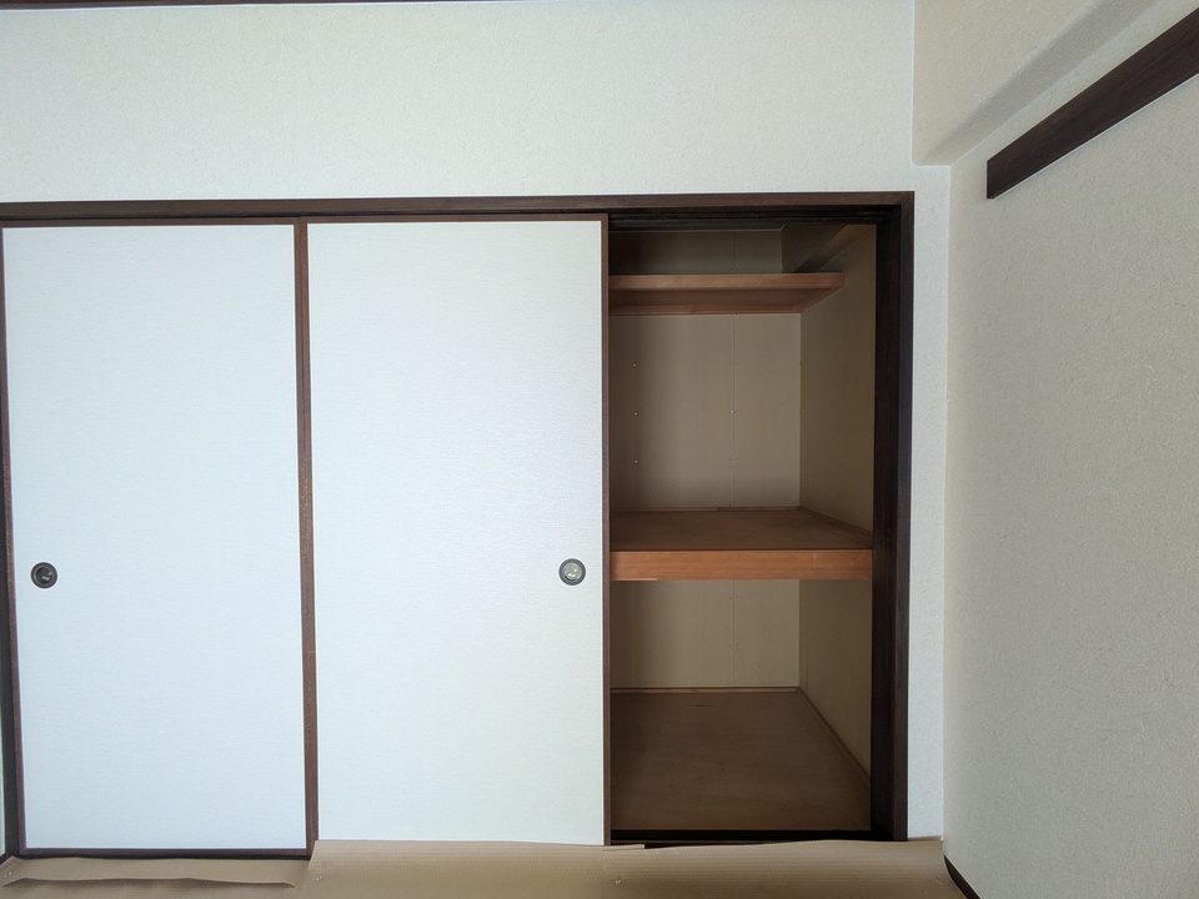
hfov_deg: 102.1
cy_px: 450
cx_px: 600
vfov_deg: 85.7
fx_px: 485
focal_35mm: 14
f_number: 2.2
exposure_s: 1/40
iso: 92
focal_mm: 1.83
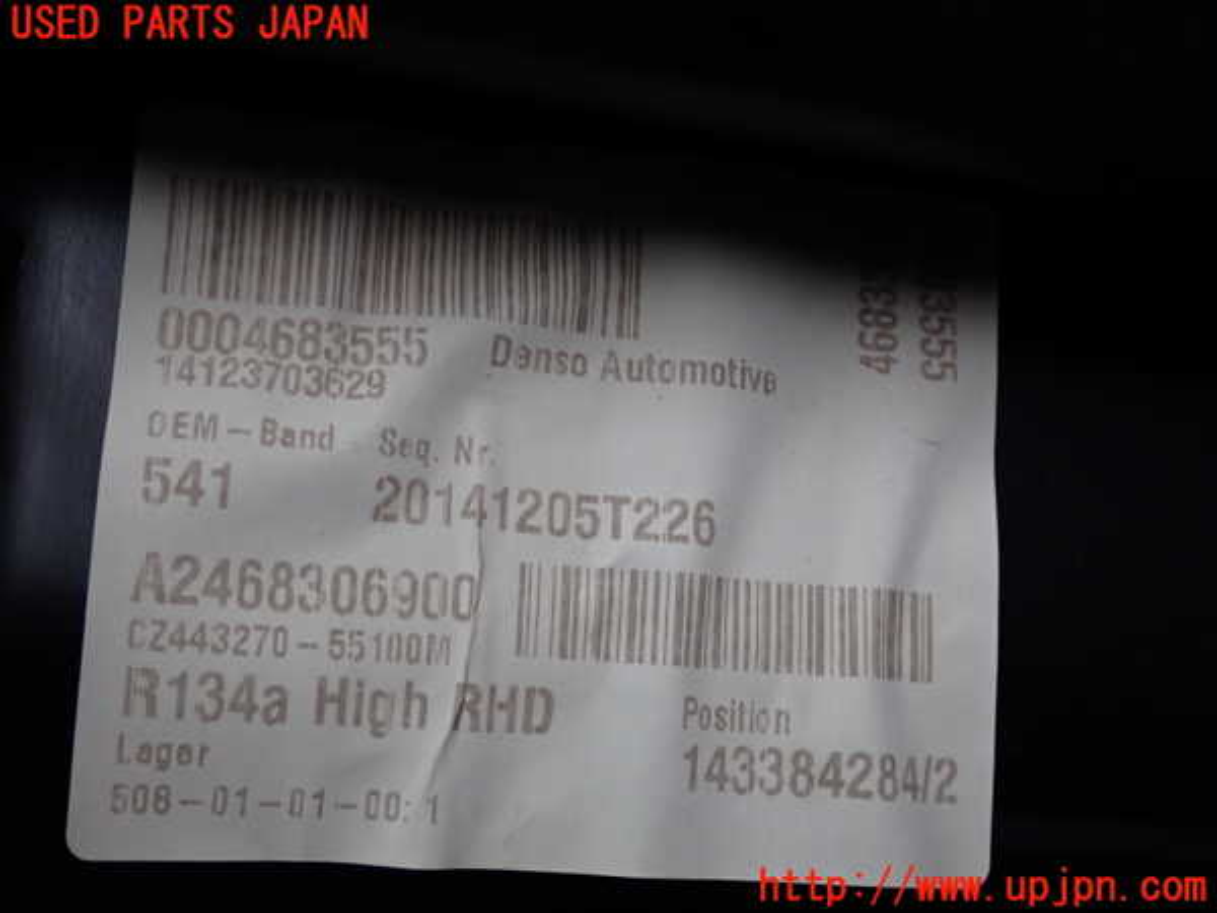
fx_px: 1652
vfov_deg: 30.9
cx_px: 608
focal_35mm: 47
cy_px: 456
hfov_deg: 40.4
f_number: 3.1
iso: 200
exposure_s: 1/200
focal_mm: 8.4
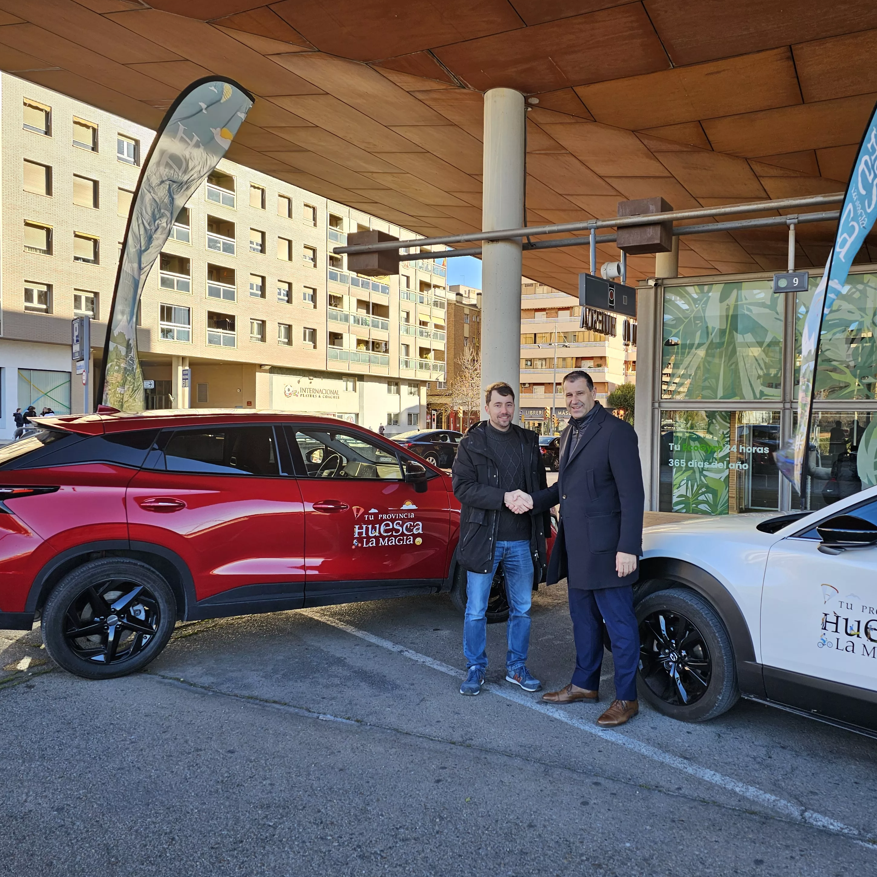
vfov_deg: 57.3
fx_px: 803
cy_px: 439
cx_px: 522
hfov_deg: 56.9
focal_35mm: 28
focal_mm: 6.3
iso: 10
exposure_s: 1/129
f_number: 1.7
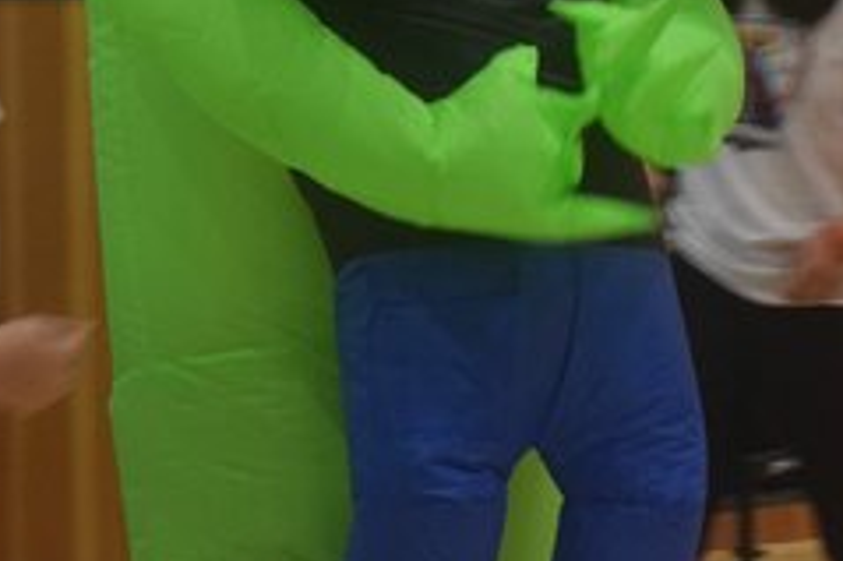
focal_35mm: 209
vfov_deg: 6.5
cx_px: 508
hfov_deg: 9.8
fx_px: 4891
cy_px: -79
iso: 800
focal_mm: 52
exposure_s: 1/125
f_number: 5.6
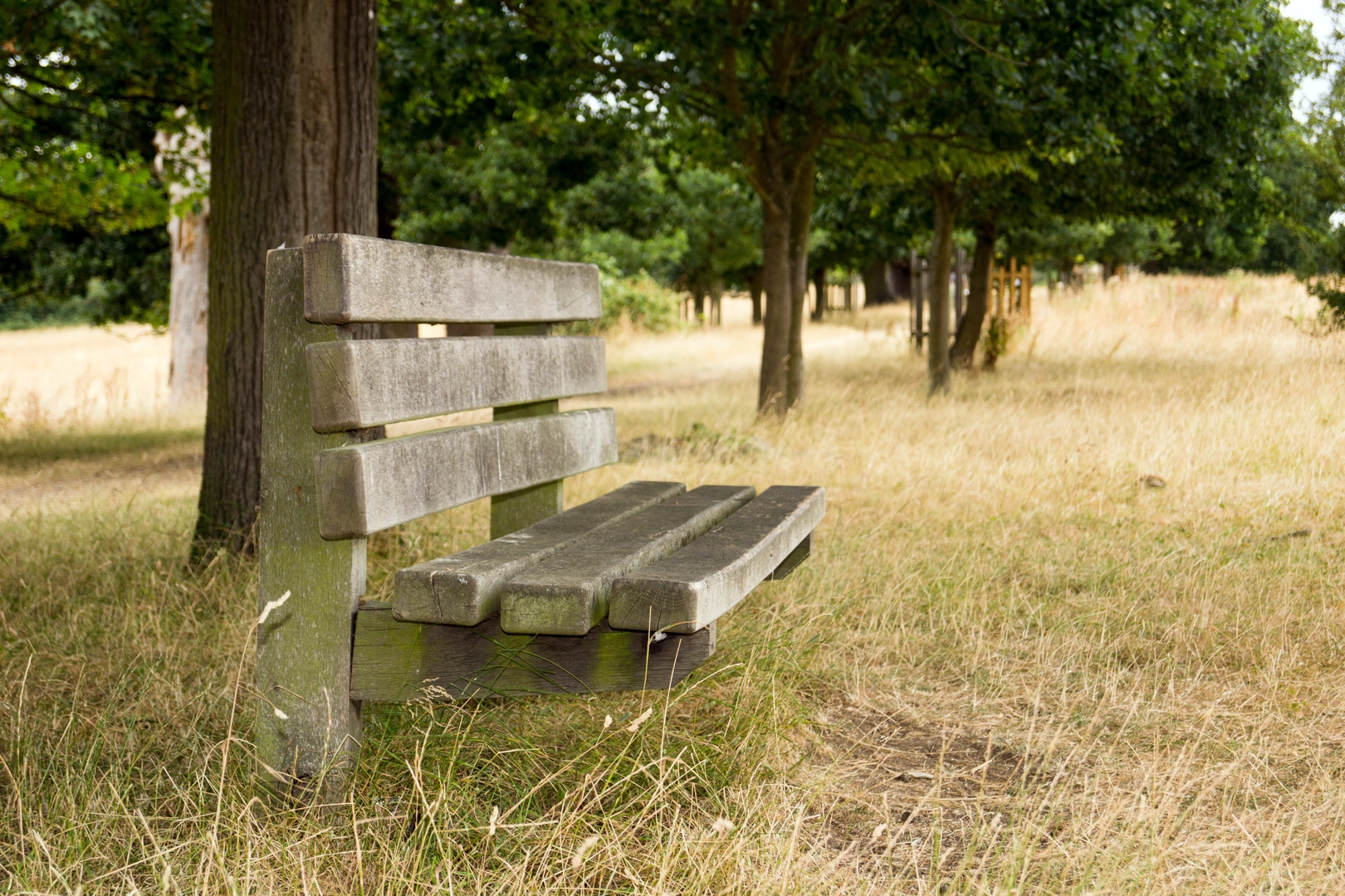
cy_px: 448
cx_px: 672
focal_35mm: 68
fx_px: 2522
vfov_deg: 20.2
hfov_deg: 29.9
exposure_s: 1/160
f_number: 5.6
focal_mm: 45
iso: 160
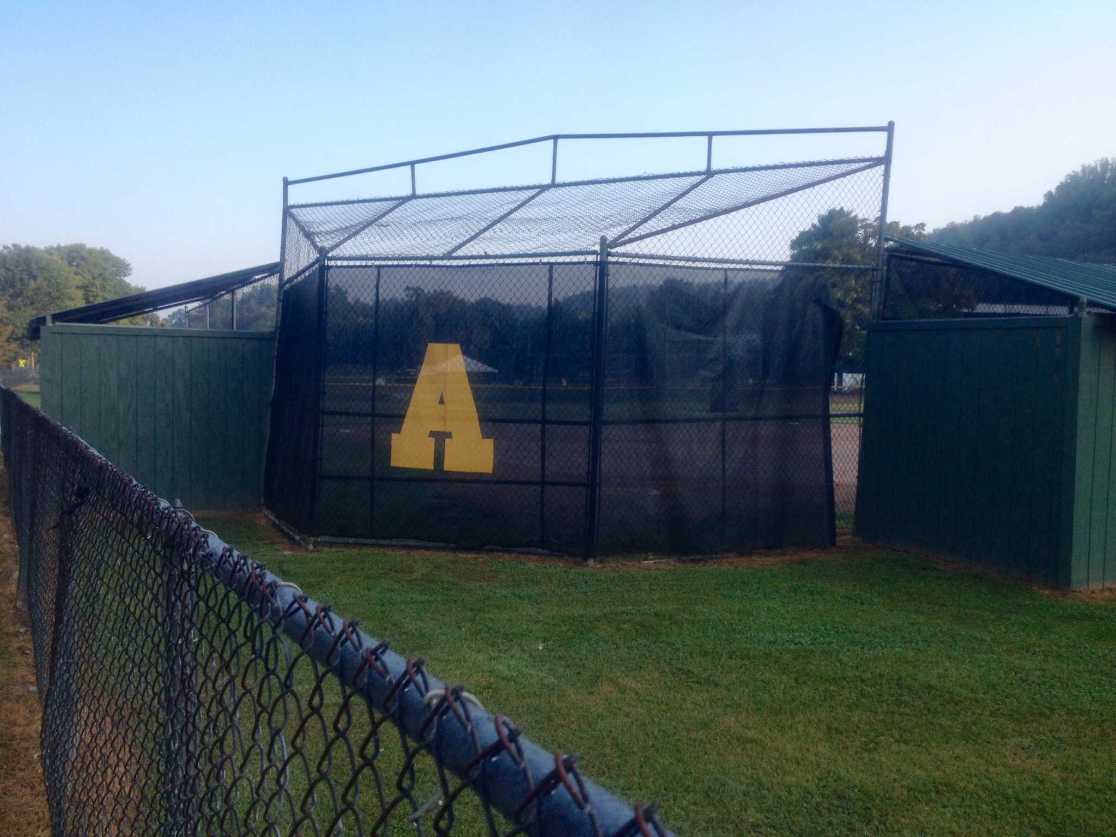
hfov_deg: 52.6
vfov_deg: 40.7
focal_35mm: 35
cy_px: 418
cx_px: 558
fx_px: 1128
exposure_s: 1/415
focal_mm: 4.28
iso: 50
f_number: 2.4
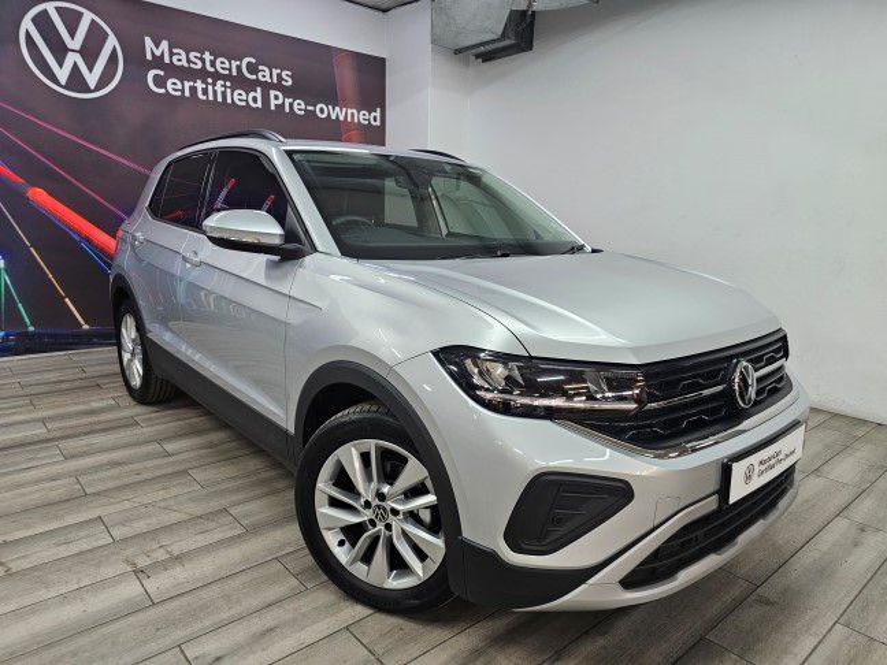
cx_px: 444
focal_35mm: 23
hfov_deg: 73.9
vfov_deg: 58.9
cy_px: 332
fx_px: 589
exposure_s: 1/100
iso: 320
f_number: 1.7
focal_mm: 6.3
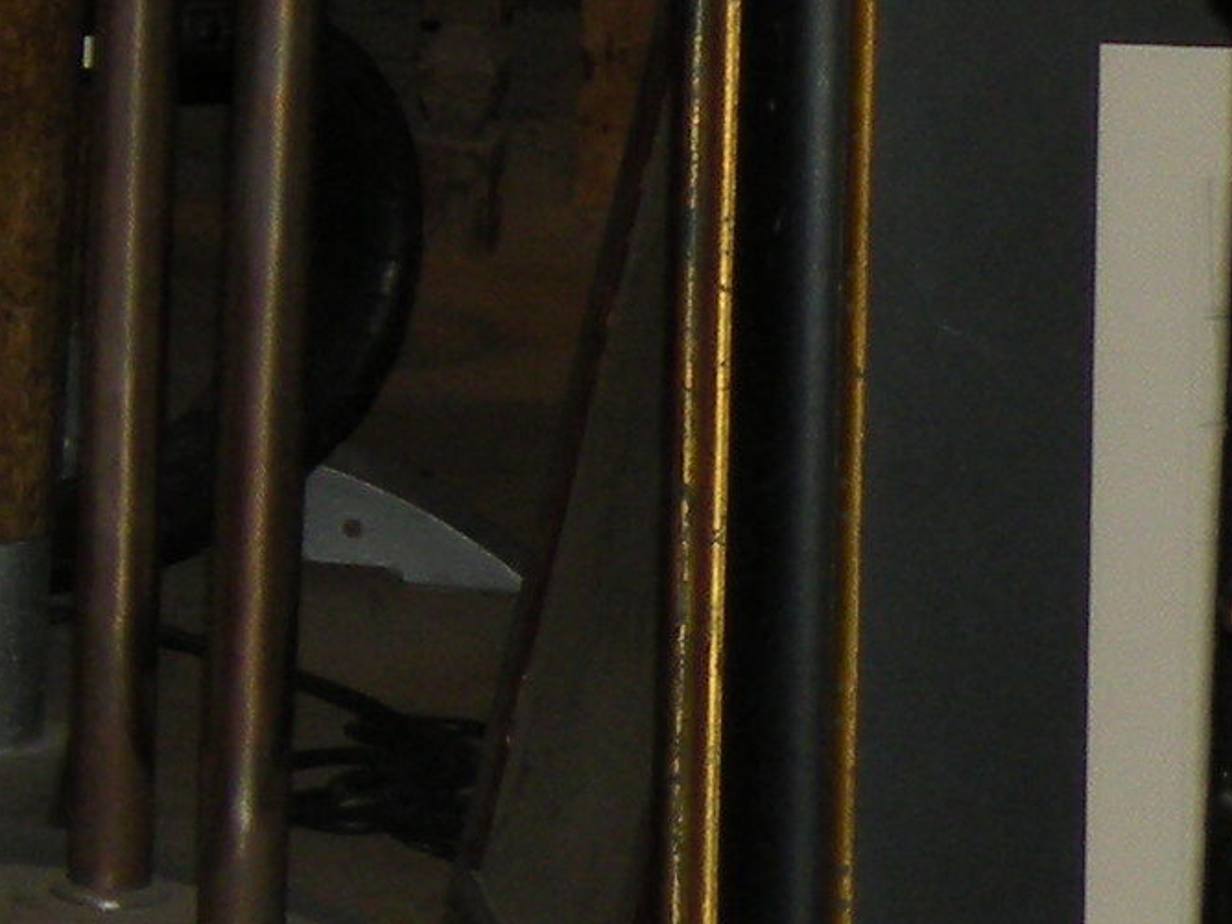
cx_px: -1944
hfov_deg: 6.1
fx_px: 10891
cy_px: -360
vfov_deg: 4.8
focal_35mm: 306
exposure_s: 1/30
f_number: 3.5
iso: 85
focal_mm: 9.8
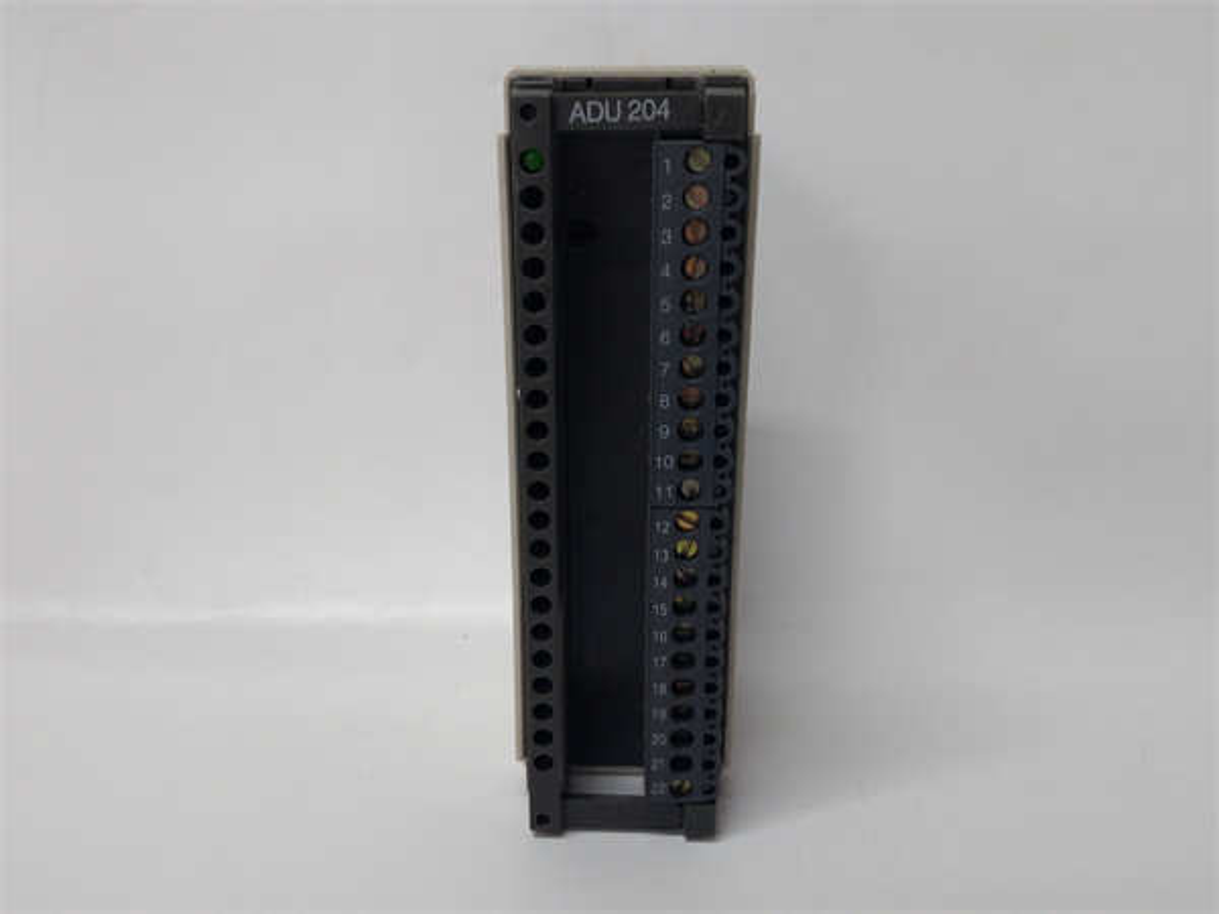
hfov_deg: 65.3
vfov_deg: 51.4
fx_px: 951
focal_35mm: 27
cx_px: 610
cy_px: 457
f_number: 2
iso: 152
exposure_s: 1/33
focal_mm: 3.79
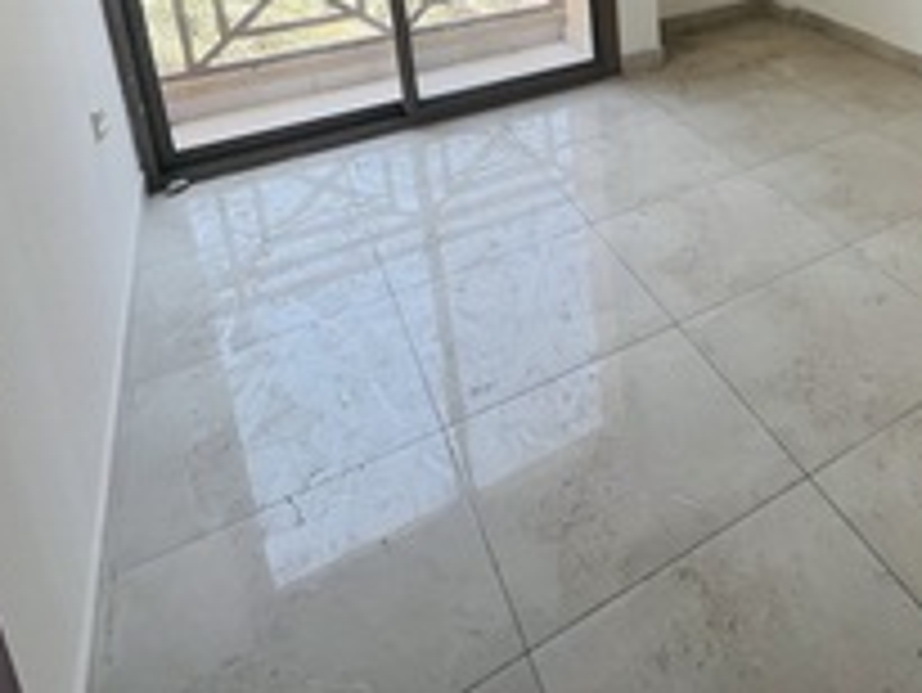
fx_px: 773
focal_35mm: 29
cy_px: -38
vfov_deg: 40.6
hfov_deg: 55.2
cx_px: 794
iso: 40
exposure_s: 1/99
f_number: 1.8
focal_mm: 1.57
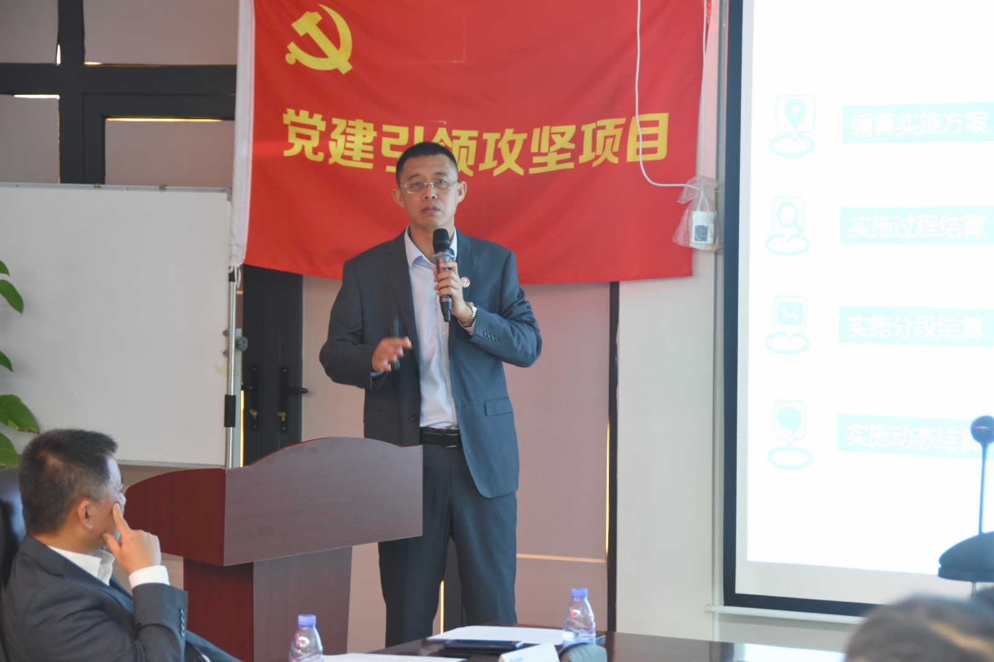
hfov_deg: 18.2
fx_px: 3105
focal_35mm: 112
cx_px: 497
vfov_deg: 12.2
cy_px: 331
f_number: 5
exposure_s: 1/8
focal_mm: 75
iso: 800
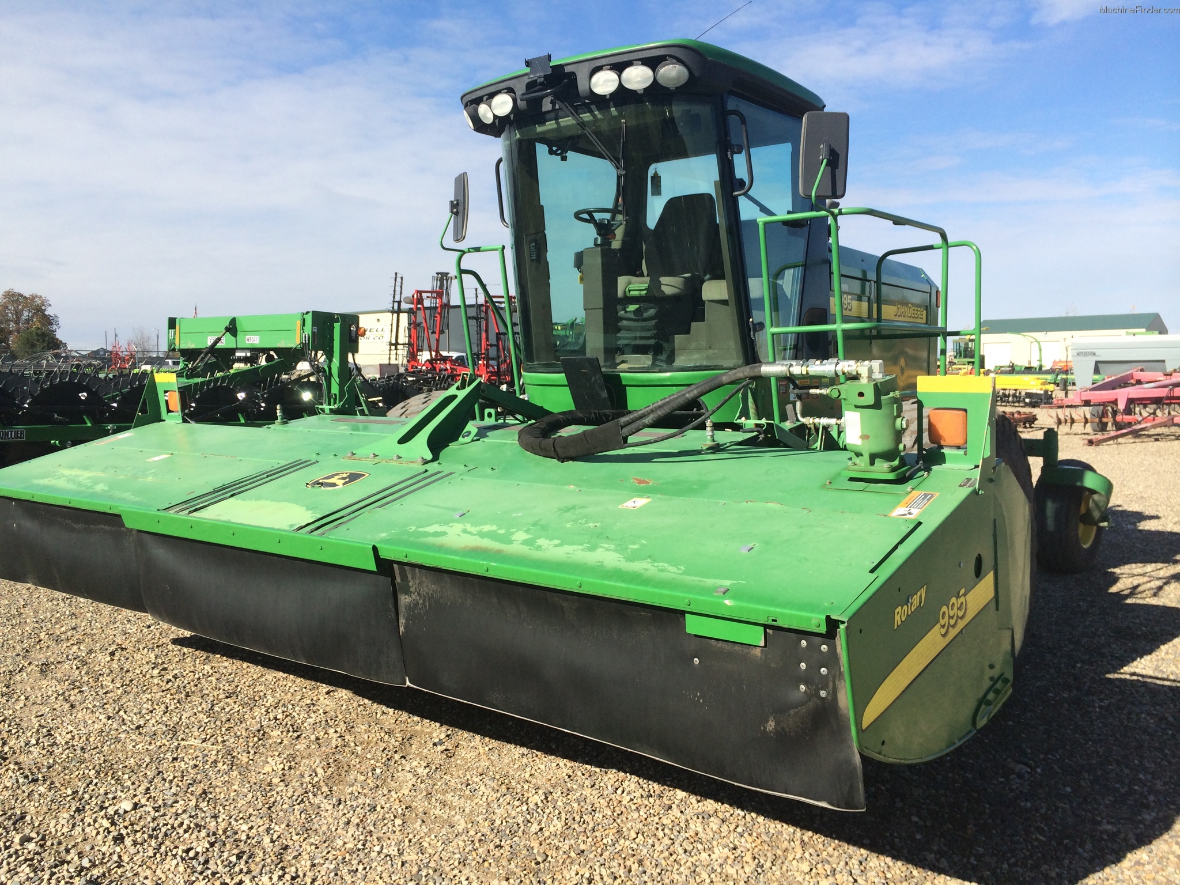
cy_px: 442
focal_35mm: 30
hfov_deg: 60.0
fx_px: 1023
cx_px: 590
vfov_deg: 46.8
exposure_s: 1/2053
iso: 40
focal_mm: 4.12
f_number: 2.2
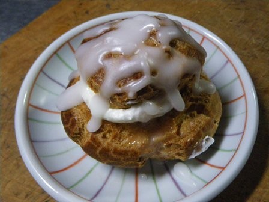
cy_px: 101
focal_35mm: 42
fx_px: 326
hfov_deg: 44.8
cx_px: 134
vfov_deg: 34.3
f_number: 4.2
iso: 800
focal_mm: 7.5
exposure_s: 1/15
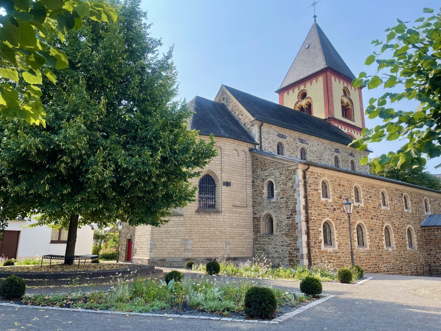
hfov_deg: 67.3
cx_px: 220
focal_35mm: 26
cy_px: 166
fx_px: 331
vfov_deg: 53.1
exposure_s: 1/1575
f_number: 1.6
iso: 32
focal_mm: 4.2
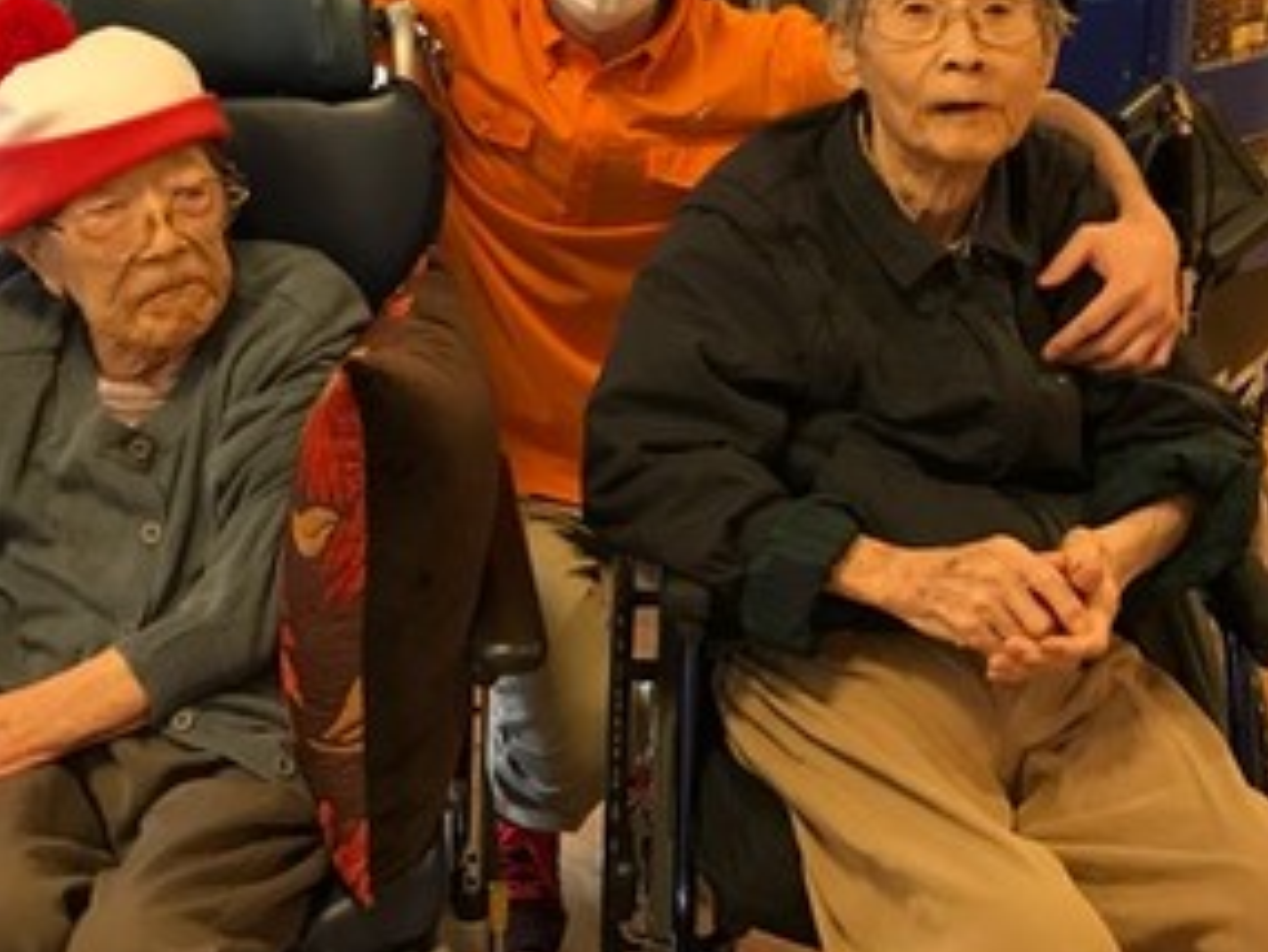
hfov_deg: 35.4
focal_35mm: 54
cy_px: 129
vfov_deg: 26.3
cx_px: 501
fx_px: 1979
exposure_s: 1/30
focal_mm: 3.99
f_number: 1.8
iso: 32
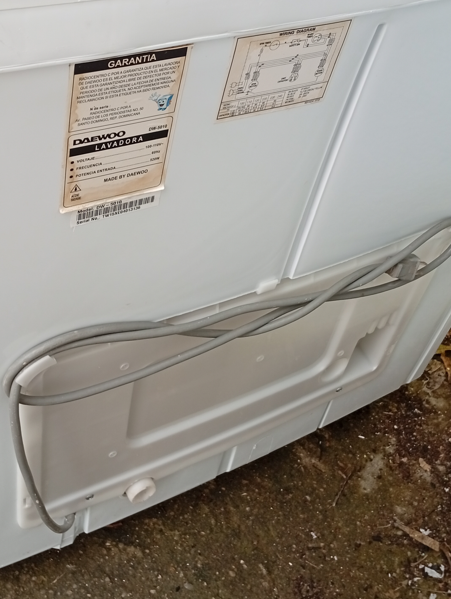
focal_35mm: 49
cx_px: 212
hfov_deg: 29.7
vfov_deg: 38.6
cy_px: 219
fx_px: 849
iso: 96
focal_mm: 3.98
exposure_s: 1/100
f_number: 1.8
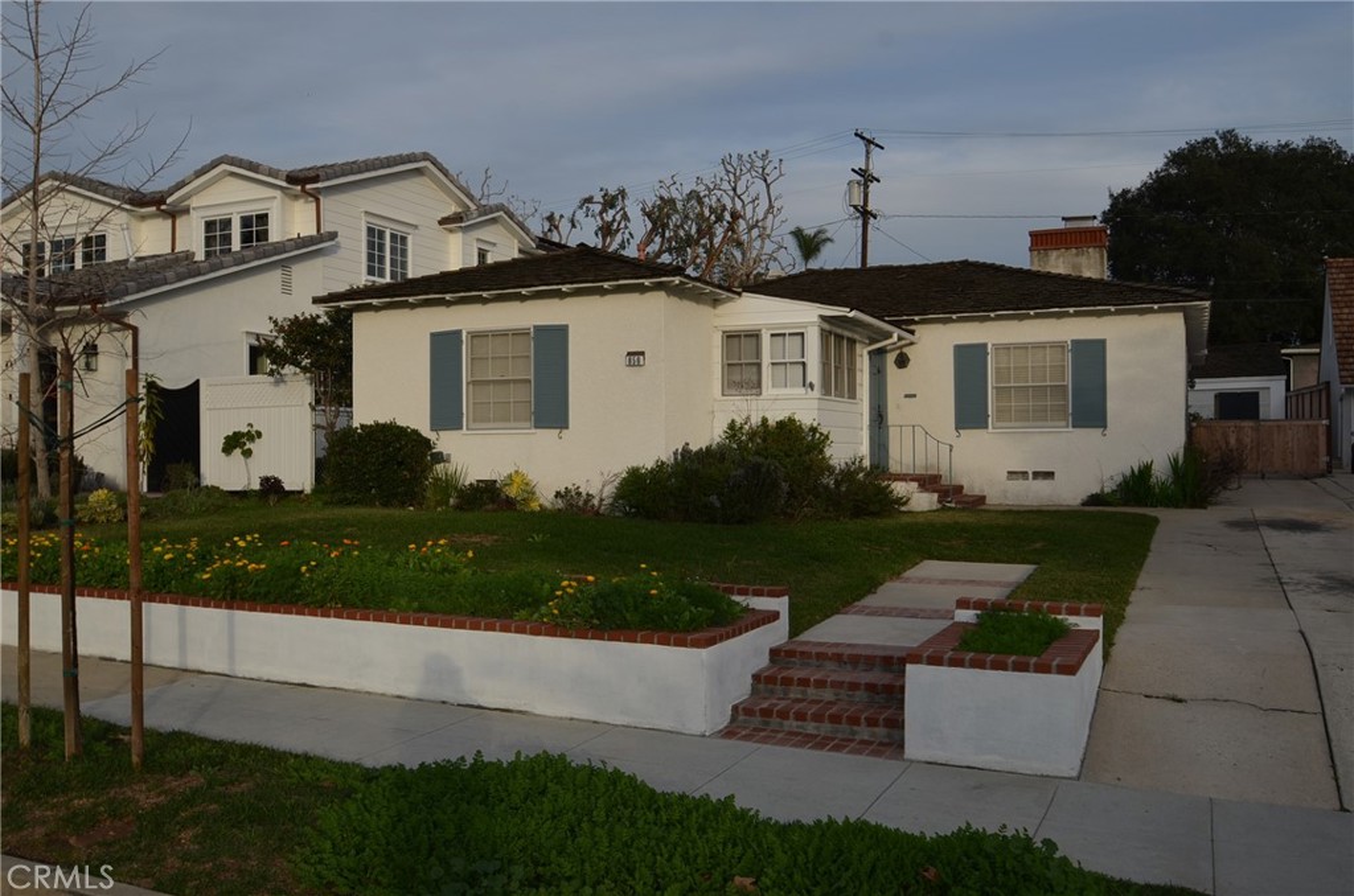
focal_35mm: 32
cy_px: 448
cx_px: 677
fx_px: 1182
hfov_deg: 59.6
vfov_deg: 41.5
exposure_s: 1/250
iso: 140
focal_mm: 21
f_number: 8
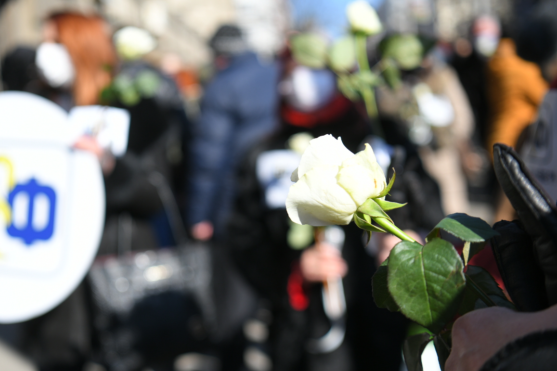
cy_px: 186
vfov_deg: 24.2
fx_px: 866
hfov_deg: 35.4
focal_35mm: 56
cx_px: 208
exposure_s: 1/2500
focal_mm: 40
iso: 200
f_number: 2.8
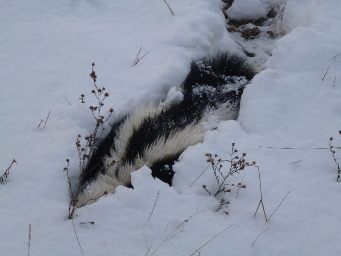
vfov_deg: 12.2
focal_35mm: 121
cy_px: 128
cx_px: 170
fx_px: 1192
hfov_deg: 16.3
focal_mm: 21.7
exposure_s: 1/500
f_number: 5.1
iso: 100
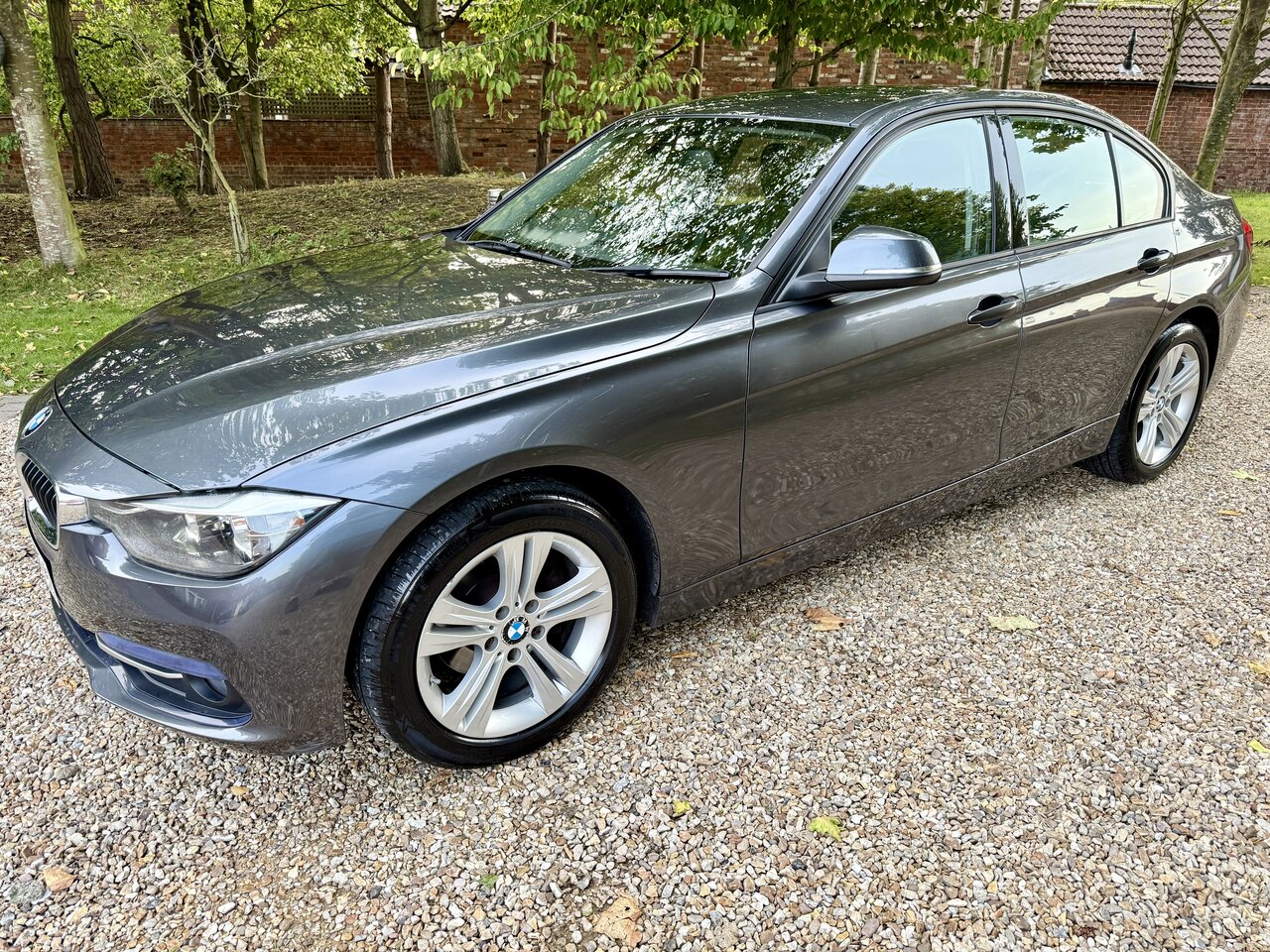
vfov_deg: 56.8
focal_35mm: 24
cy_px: 476
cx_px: 635
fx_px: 881
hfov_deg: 71.6
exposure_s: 1/121
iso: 160
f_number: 1.78
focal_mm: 6.76
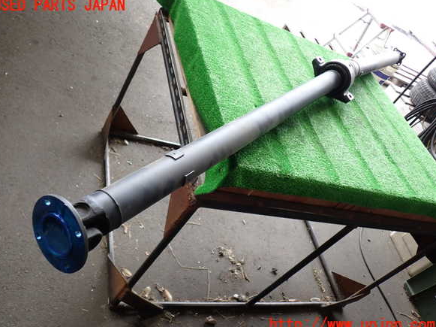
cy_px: 165
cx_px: 214
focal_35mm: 31
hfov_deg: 58.4
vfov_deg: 45.4
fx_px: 390
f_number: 2.3
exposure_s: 1/60
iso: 160
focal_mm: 5.4
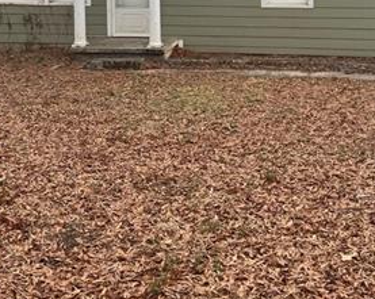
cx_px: 245
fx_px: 721
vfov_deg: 22.2
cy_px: -30
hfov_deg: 29.0
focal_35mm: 65
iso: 80
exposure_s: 1/1818
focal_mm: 6.76
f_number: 1.78
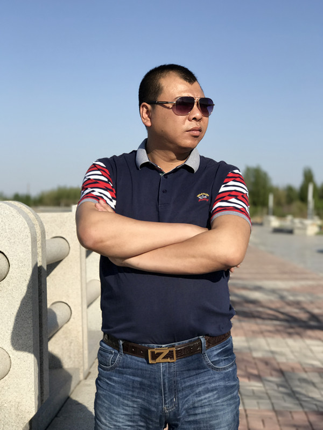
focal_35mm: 57
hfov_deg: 25.7
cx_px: 162
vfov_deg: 33.8
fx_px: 709
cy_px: 215
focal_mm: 6.6
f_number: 2.8
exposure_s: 1/1064
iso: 20
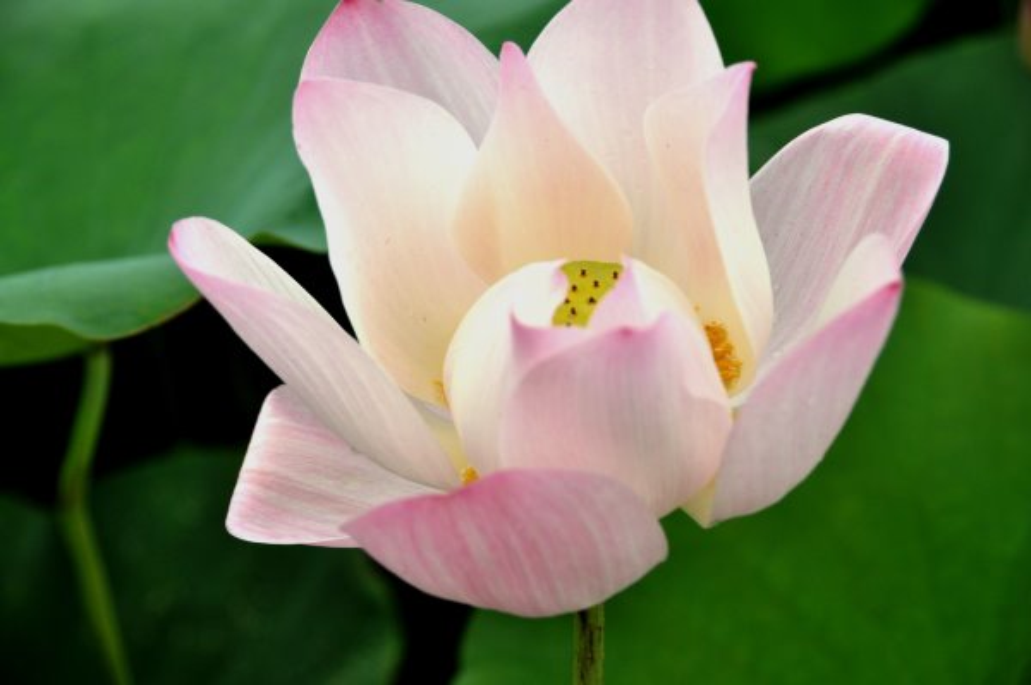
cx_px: 516
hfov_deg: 19.5
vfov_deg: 13.0
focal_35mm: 105
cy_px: 342
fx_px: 3005
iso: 400
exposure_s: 1/2000
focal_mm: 70
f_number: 5
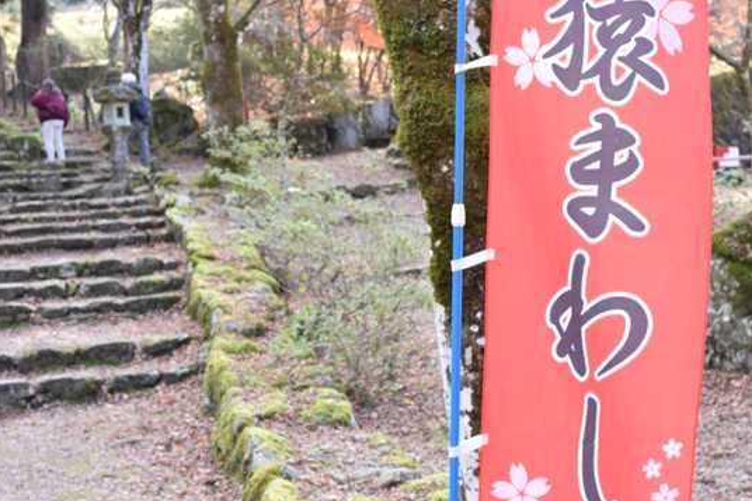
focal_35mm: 68
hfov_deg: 29.7
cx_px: 375
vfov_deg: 20.0
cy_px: 232
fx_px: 1420
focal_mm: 30
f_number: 5.6
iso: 320
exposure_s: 1/125
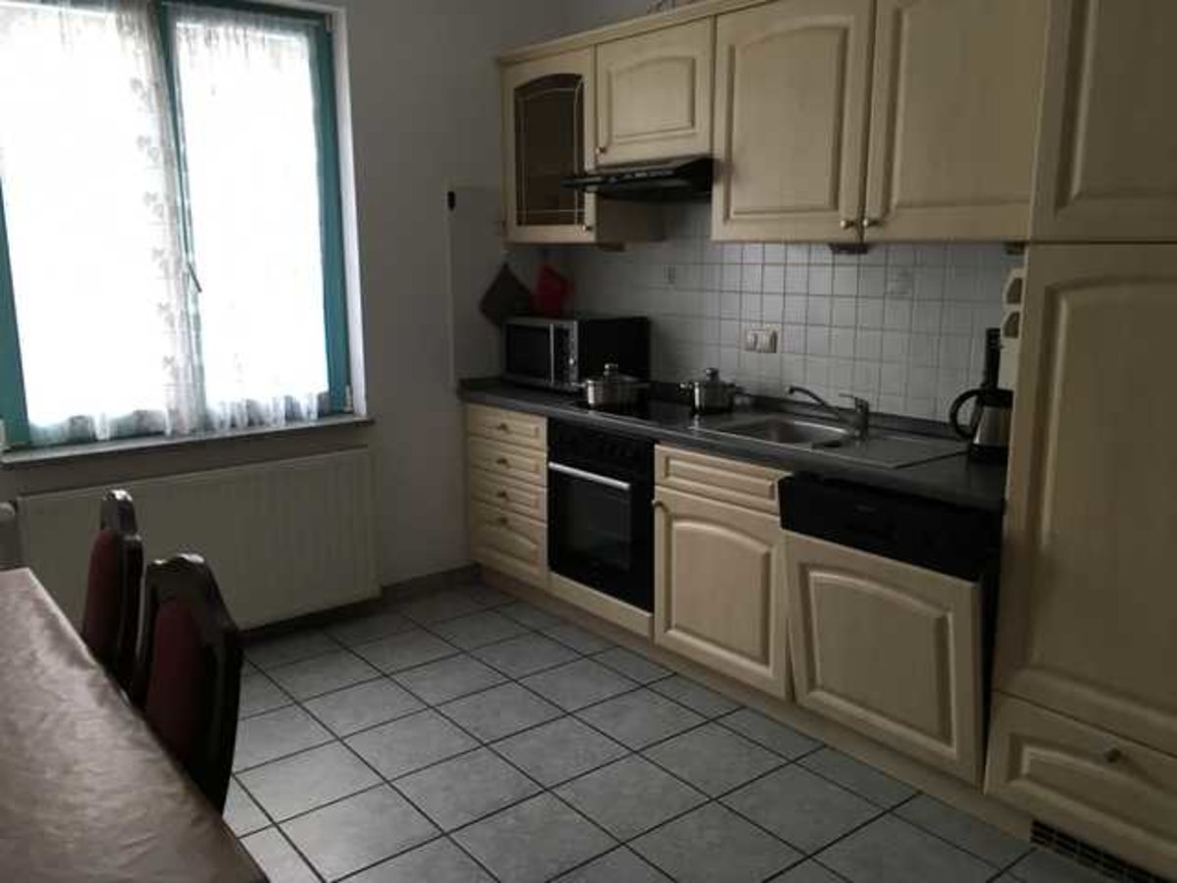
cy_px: 442
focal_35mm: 29
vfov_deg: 48.2
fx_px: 986
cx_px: 588
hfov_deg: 61.7
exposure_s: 1/33
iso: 80
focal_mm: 4.15
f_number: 2.2
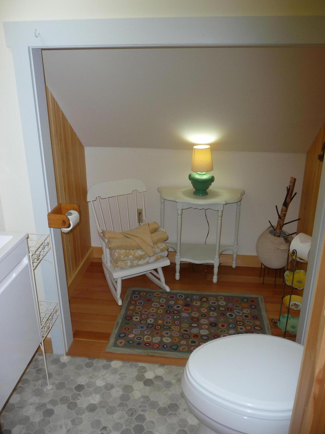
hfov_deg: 48.2
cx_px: 164
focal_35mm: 29
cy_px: 213
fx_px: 363
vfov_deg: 61.7
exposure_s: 1/30
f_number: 3.3
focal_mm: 4.7
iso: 100
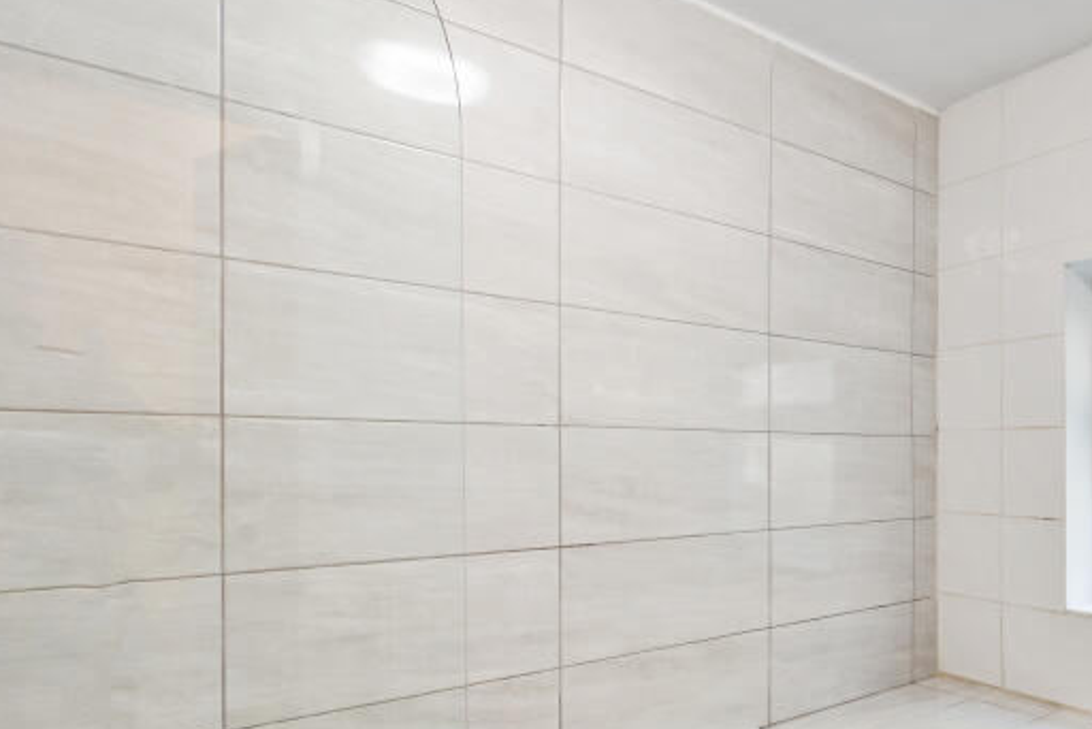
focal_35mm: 24
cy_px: 476
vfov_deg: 52.3
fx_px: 728
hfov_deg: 62.1
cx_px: 981
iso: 400
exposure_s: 1/200
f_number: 8
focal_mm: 12
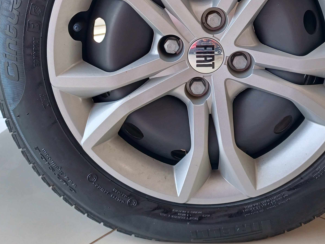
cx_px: 207
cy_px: 45
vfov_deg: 33.3
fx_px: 394
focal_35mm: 42
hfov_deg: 44.4
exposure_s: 1/60
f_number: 1.8
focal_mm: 4.6
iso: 80
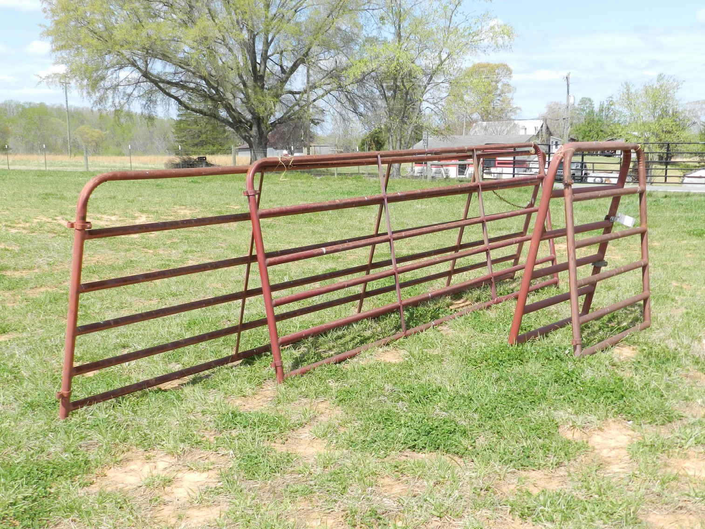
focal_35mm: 38
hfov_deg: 49.0
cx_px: 352
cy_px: 264
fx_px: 774
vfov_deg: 37.7
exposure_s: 1/640
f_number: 4
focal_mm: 6.7
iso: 160
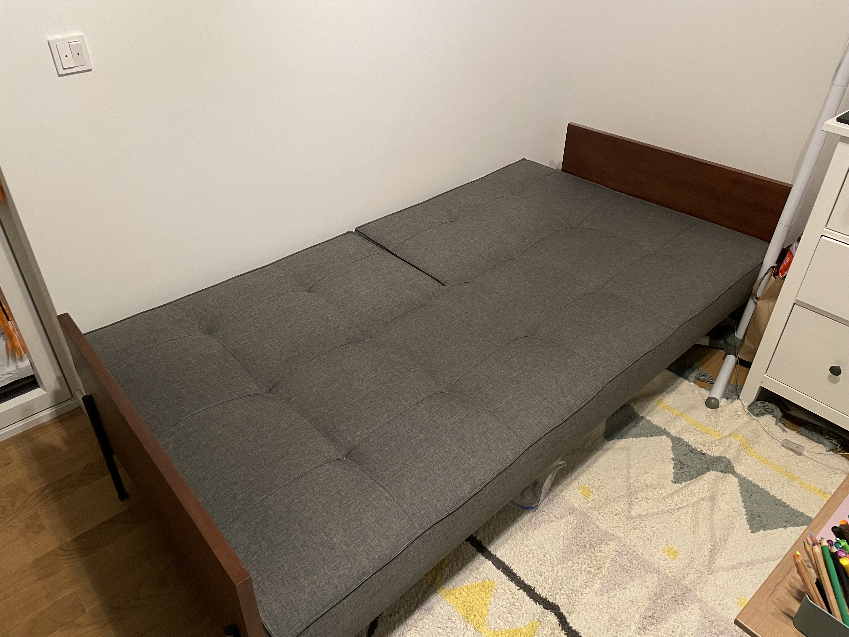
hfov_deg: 67.3
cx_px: 424
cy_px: 318
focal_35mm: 26
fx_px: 638
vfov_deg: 53.1
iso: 400
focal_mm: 4.2
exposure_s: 1/33
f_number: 1.6
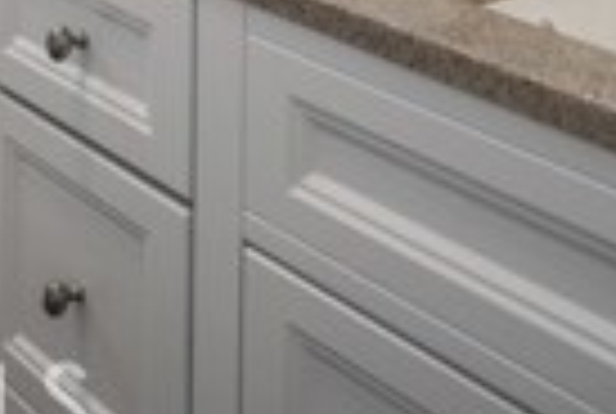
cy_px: -493
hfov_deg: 23.8
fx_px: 1440
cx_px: 121
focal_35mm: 84
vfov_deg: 13.3
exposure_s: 1/20
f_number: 8
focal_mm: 18
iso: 125
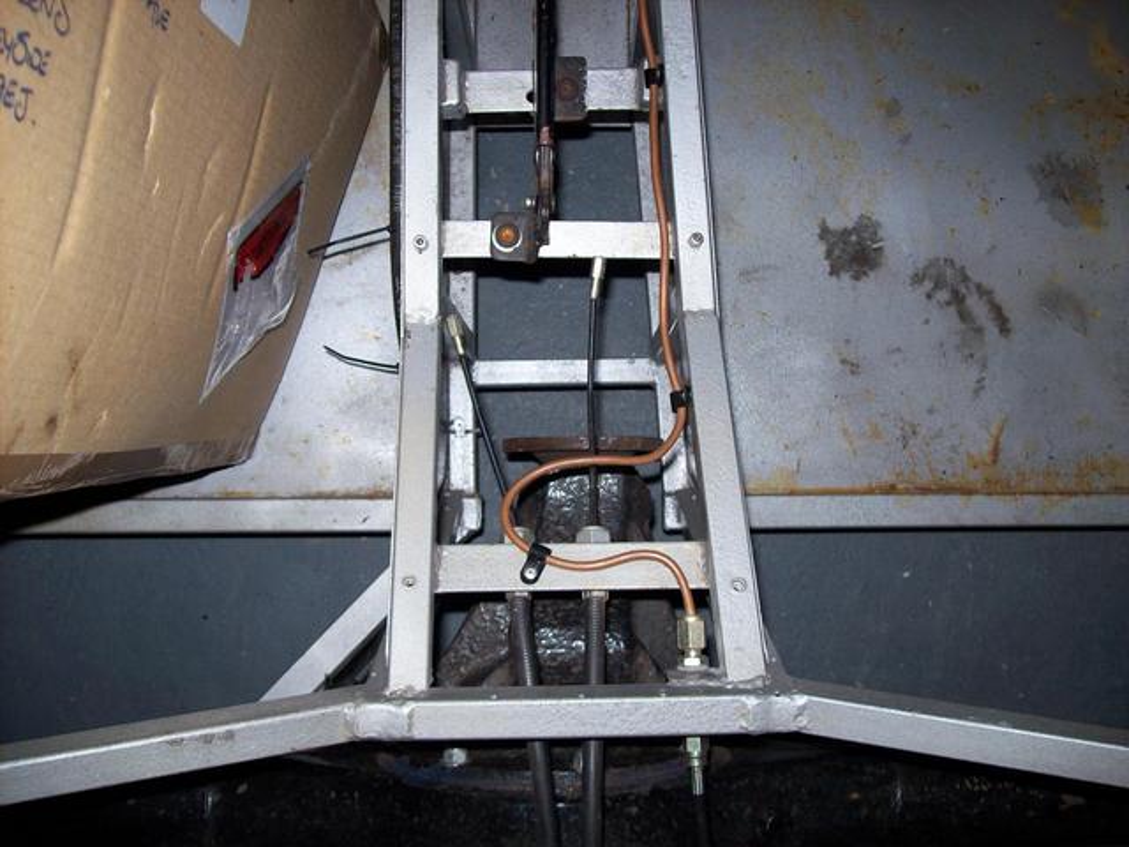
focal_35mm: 36
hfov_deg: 51.4
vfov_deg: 39.7
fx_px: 1174
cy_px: 424
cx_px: 564
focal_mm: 6
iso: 80
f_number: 2.7
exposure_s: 1/64
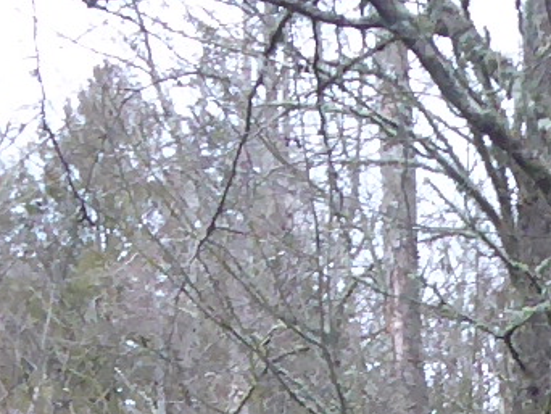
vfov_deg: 7.8
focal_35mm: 187
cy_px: 680
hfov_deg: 10.5
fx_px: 2979
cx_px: 525
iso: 250
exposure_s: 1/60
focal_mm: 4.3
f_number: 3.3
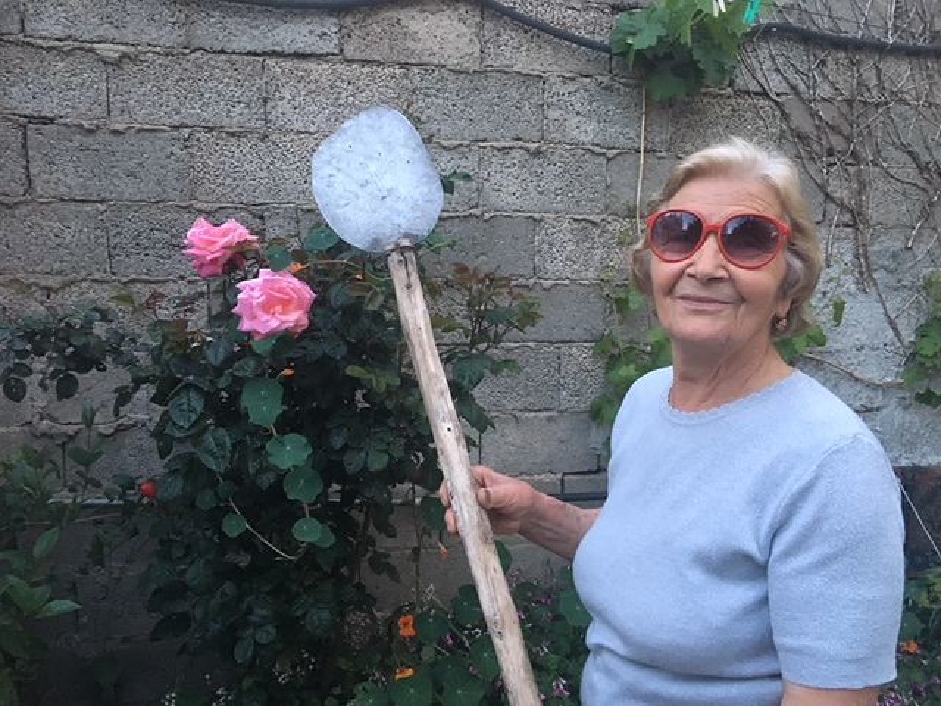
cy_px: 353
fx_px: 788
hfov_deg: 61.7
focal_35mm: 29
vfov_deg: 48.2
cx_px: 470
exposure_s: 1/17
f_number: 2.2
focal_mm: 4.15
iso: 200
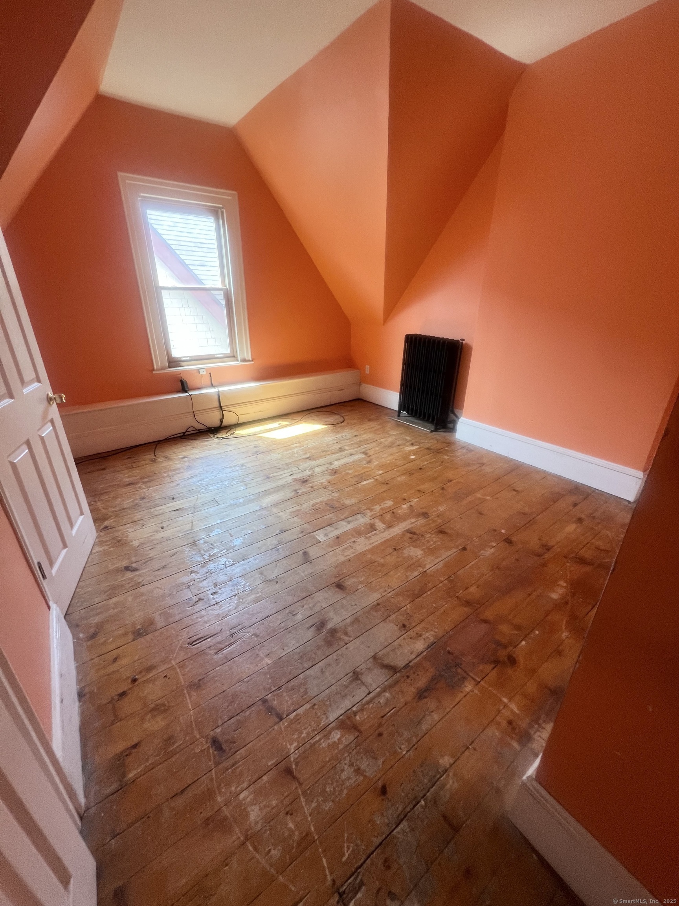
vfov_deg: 106.2
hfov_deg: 89.9
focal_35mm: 13
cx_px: 340
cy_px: 453
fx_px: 340
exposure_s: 1/99
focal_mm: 1.57
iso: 200
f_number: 1.8
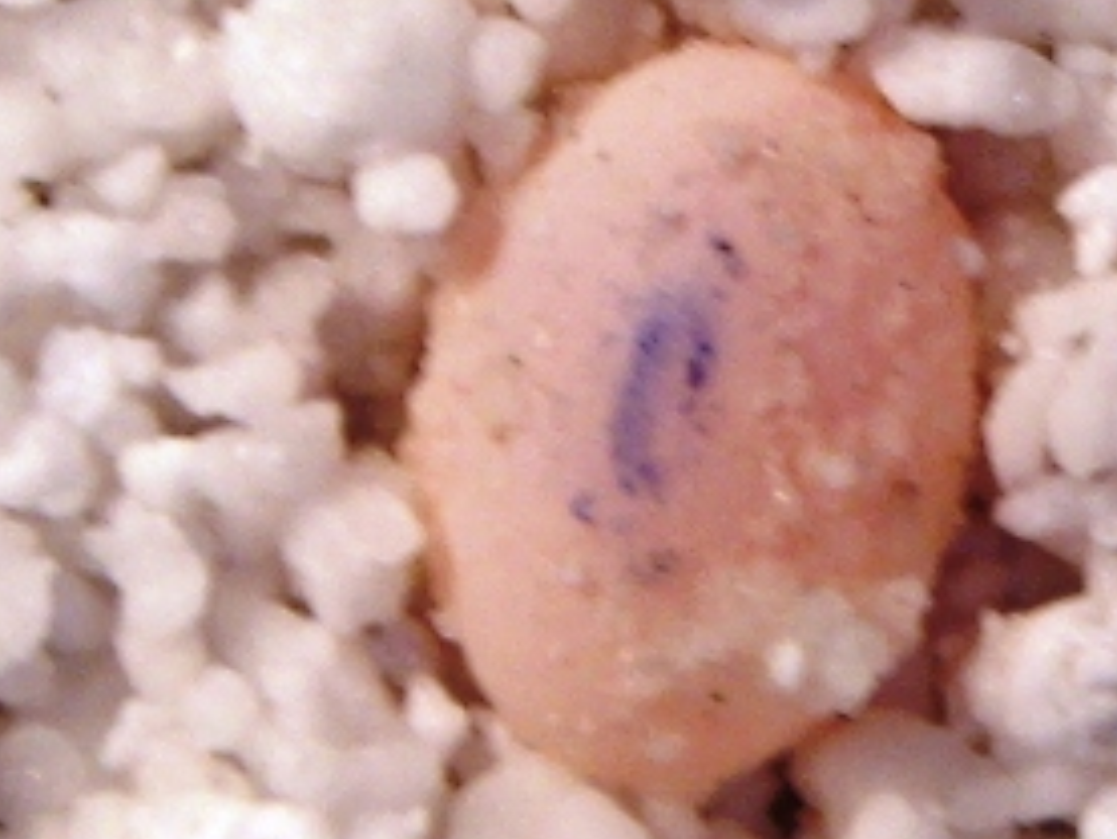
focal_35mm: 193
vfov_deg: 7.7
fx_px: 6230
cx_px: 1347
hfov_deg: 10.1
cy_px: 383
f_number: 3.5
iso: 64
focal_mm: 6.4
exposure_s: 1/41.7
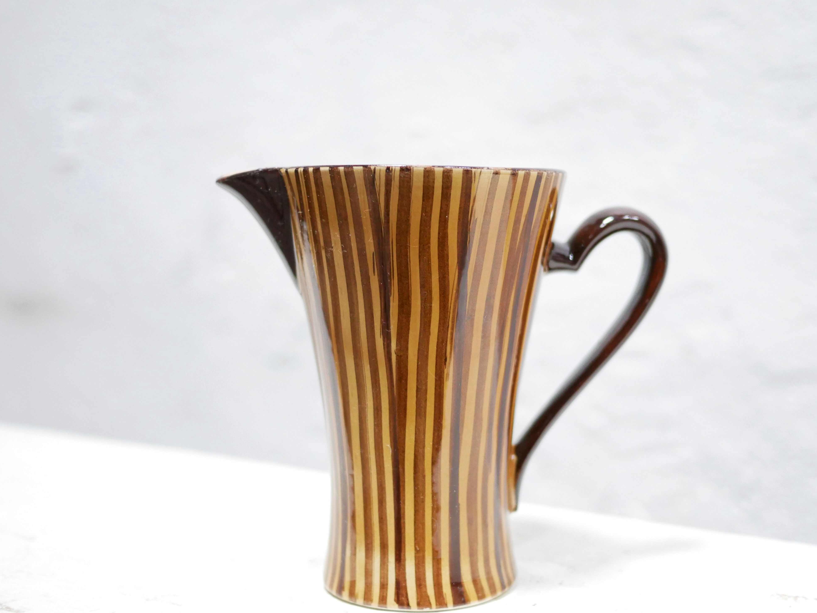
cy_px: 355
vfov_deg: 30.8
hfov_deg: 40.3
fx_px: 1110
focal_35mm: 47
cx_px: 465
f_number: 1.7
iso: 1600
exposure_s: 1/60
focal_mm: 20
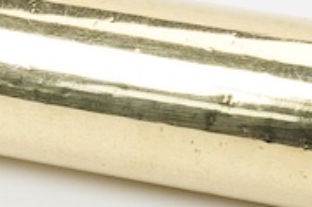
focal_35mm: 283
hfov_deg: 7.2
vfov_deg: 4.8
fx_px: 2450
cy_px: 99
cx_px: -22
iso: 640
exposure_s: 1/100
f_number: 22
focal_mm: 30
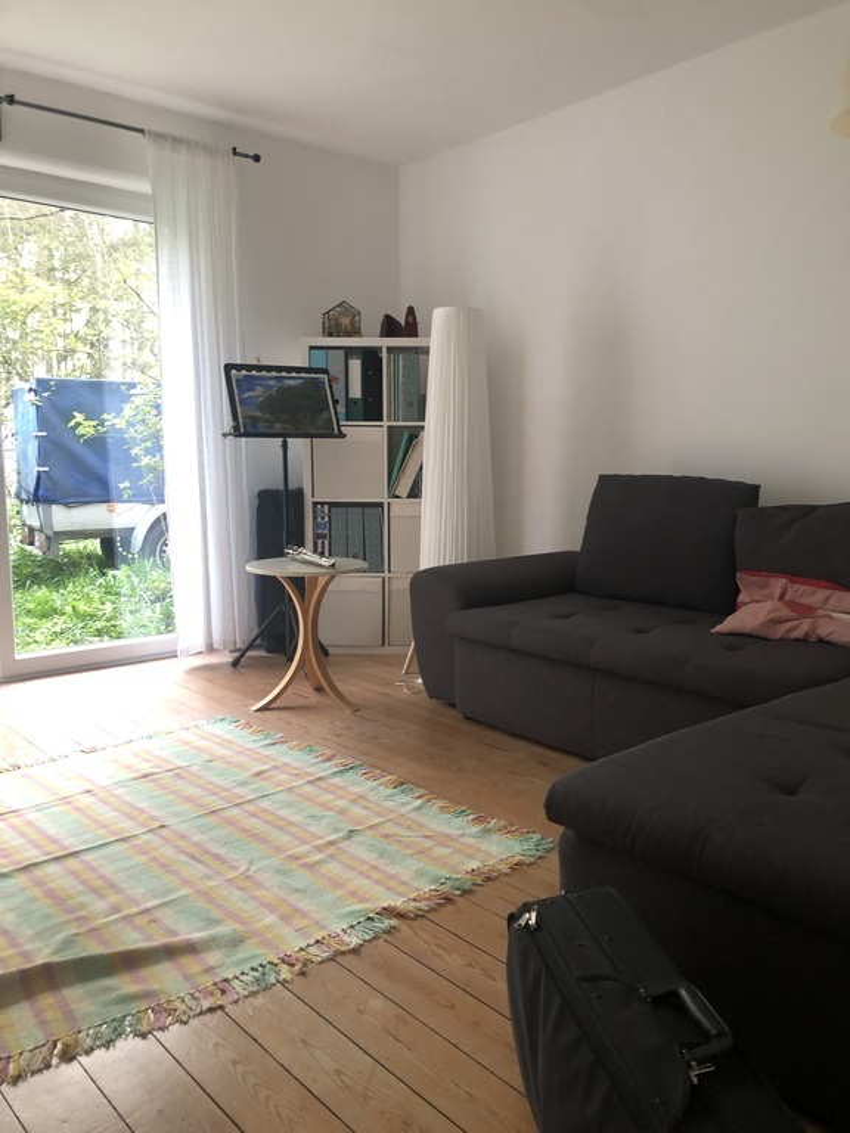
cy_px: 566
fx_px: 917
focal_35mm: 28
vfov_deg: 63.4
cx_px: 425
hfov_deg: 49.7
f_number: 1.8
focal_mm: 3.99
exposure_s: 1/17
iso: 40
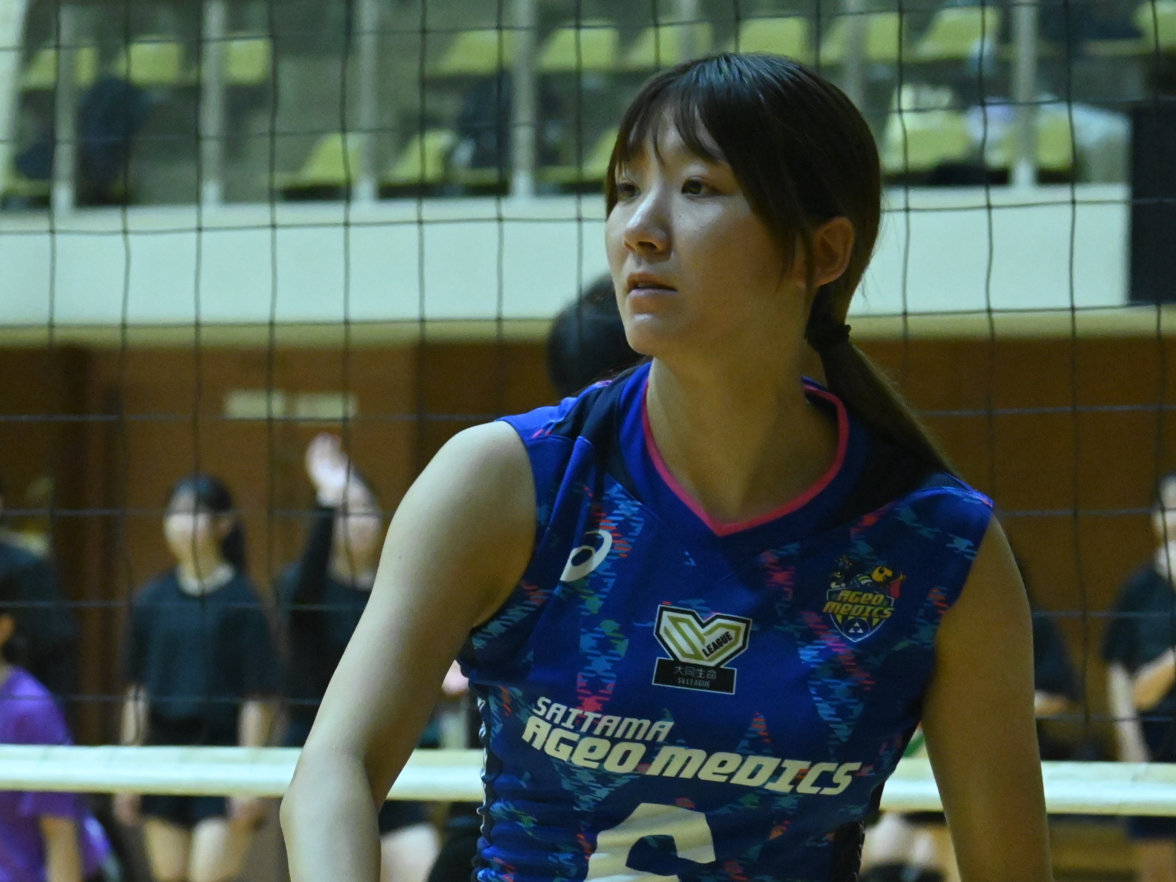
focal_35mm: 243
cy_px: 533
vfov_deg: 6.1
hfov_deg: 8.1
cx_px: 588
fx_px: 8255
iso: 8000
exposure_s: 1/500
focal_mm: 88
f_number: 5.6
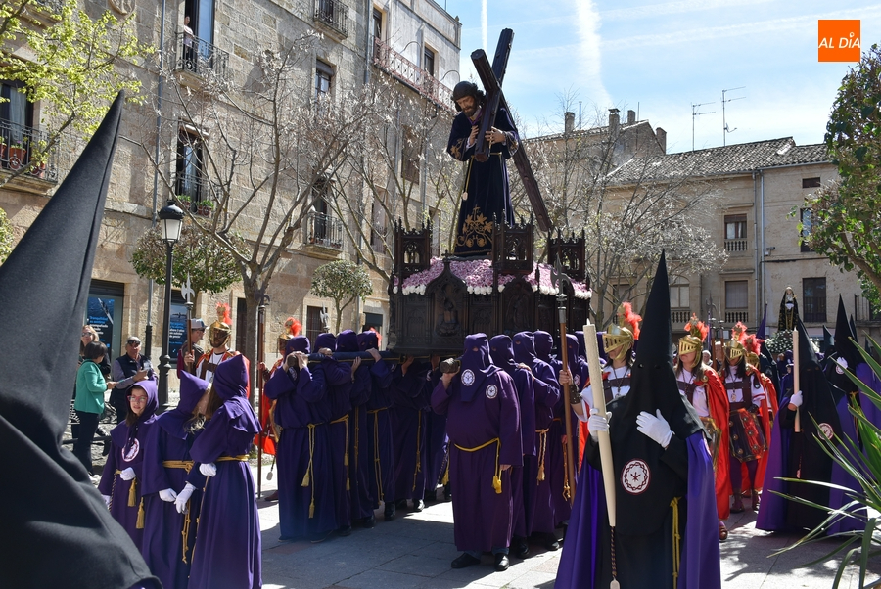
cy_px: 294
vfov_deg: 38.4
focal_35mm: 34
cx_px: 440
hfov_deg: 55.1
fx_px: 845
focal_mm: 23
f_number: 8
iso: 200
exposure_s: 1/250
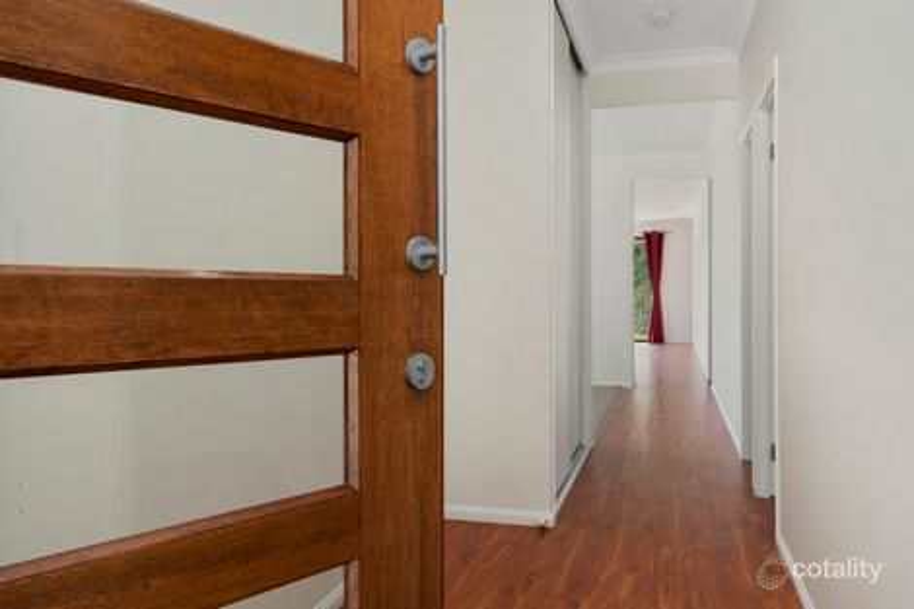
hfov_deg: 61.9
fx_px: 761
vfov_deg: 43.6
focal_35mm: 30
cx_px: 457
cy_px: 304
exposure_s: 1/5
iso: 200
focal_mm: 30
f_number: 10
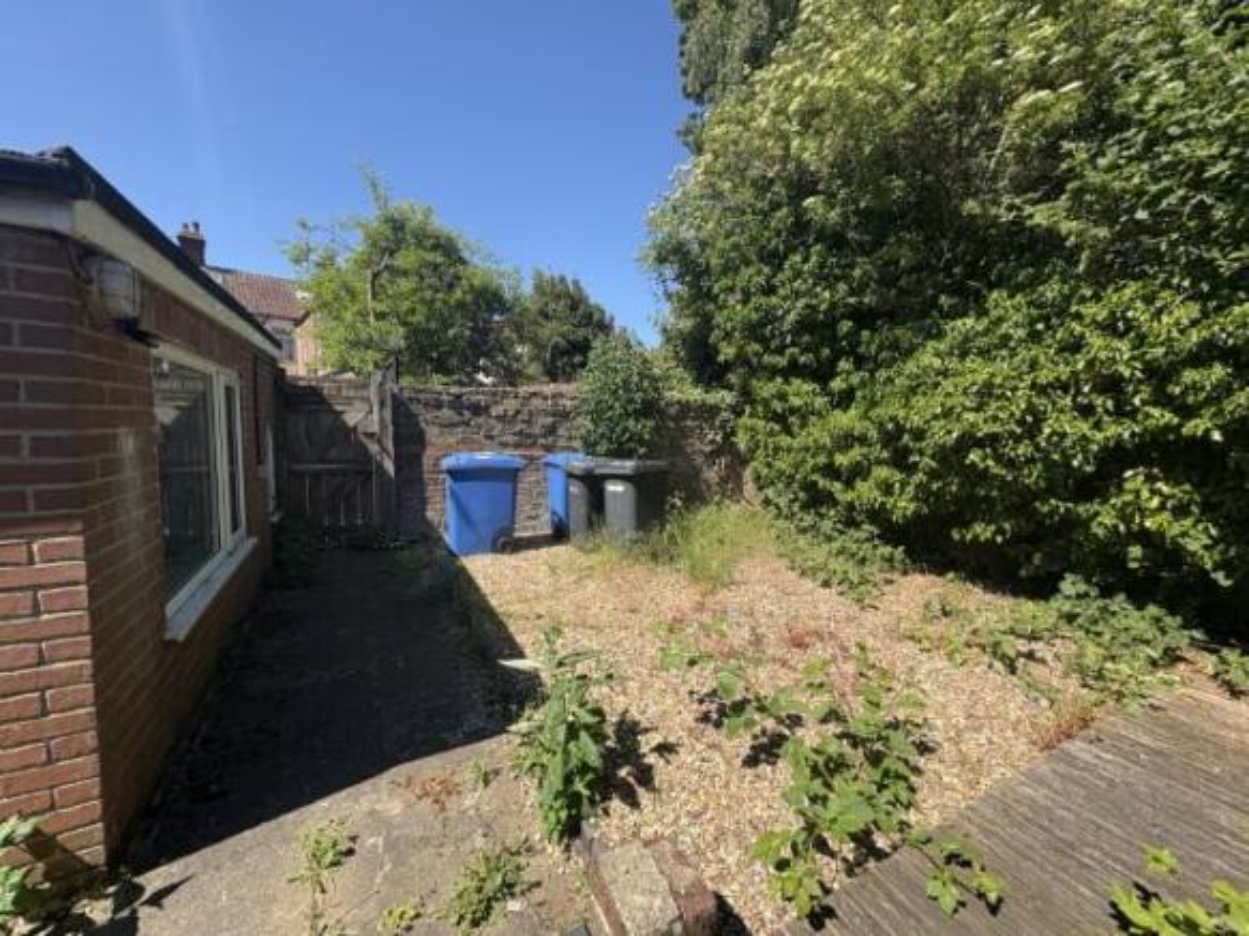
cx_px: 624
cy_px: 468
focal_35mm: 14
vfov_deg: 85.7
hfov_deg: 102.1
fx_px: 505
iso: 50
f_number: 2.2
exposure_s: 1/1048
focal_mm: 2.22
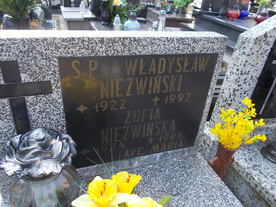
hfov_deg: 67.3
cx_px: 138
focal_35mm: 26
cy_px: 104
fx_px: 207
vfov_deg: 53.1
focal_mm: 4.6
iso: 80
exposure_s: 1/125
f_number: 3.2
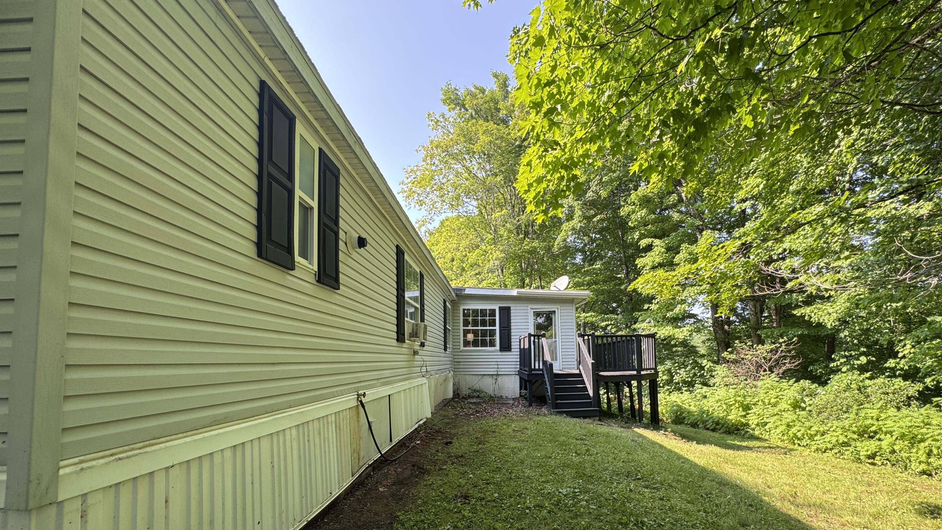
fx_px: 400
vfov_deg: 66.0
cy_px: 333
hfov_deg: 99.3
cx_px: 490
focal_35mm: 16
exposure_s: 1/164
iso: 40
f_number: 2.2
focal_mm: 2.22
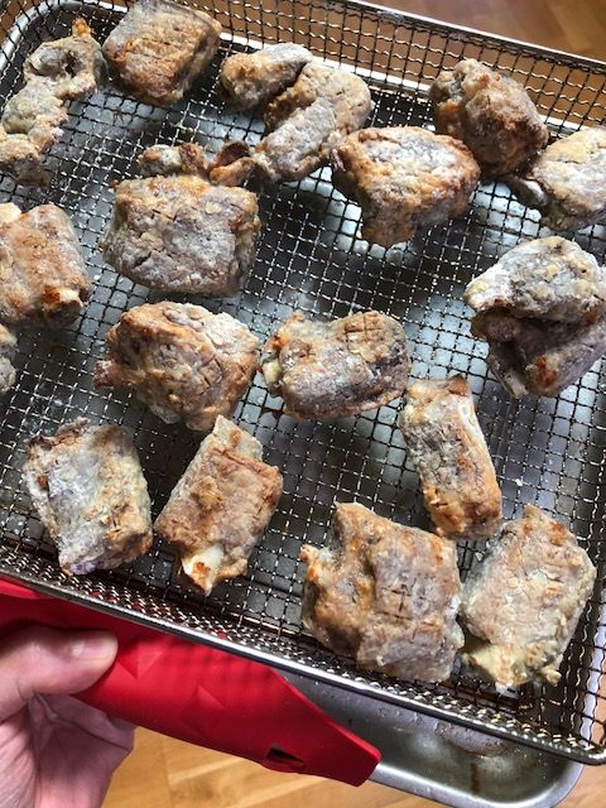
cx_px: 303
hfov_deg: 49.7
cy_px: 404
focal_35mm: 28
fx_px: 654
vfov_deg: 63.4
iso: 40
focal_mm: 3.99
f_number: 1.8
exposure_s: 1/24
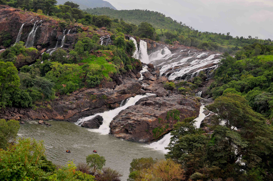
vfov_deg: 21.5
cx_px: 136
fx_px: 477
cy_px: 90
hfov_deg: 31.9
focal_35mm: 63
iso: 200
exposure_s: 1/250
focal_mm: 42
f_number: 5.6
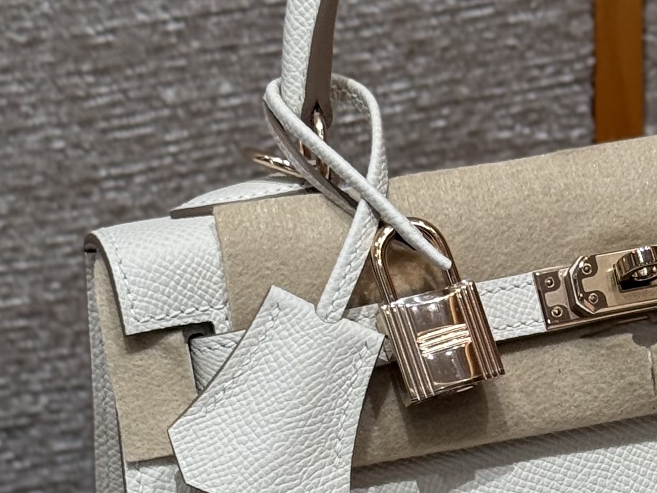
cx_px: 703
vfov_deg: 9.2
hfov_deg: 12.2
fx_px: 3036
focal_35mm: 160
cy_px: 424
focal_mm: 6.76
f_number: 1.78
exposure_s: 1/121
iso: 64
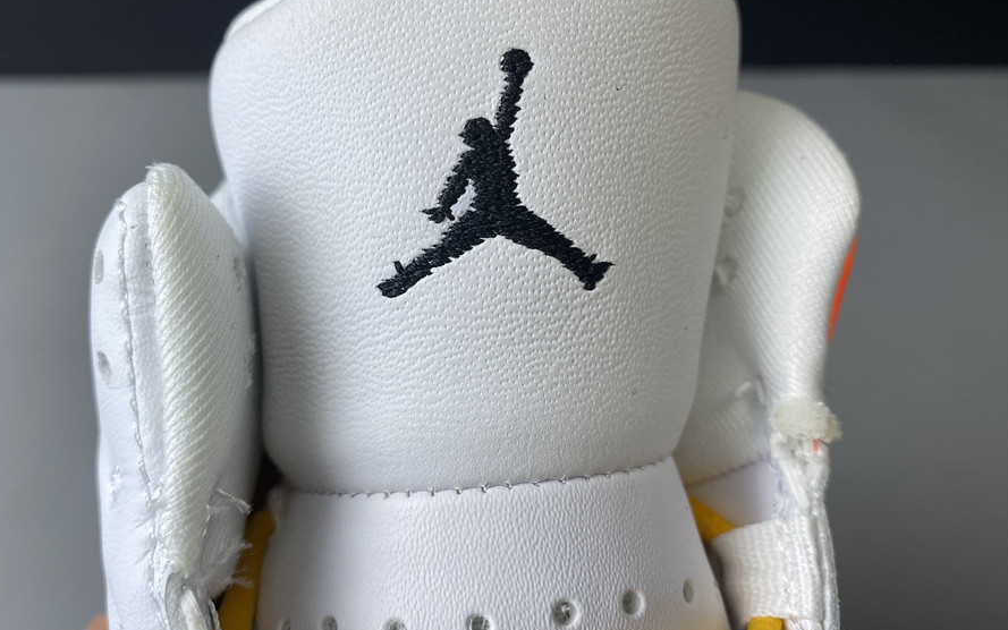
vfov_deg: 40.6
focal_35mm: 31
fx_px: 852
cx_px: 449
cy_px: 283
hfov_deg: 61.1
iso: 50
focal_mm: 4.25
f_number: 1.8
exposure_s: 1/100
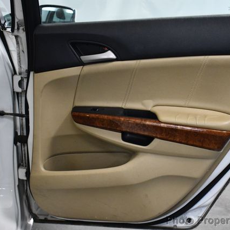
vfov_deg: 26.9
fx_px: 481
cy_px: 115
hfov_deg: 26.7
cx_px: 160
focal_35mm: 64
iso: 1800
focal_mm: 25
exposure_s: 1/125
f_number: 4
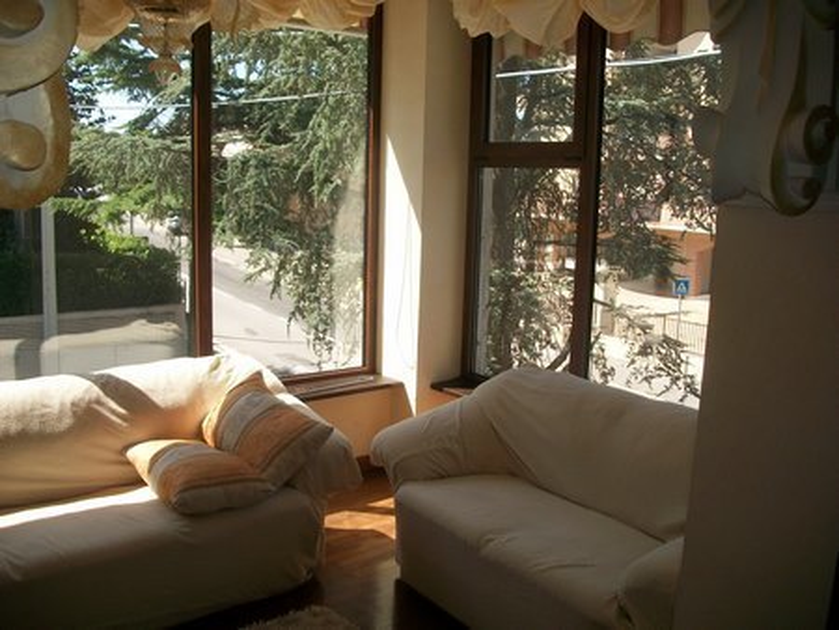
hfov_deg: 56.8
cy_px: 315
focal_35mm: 32
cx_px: 420
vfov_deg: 44.2
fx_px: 776
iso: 80
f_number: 2.9
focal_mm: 5.7
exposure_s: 1/500
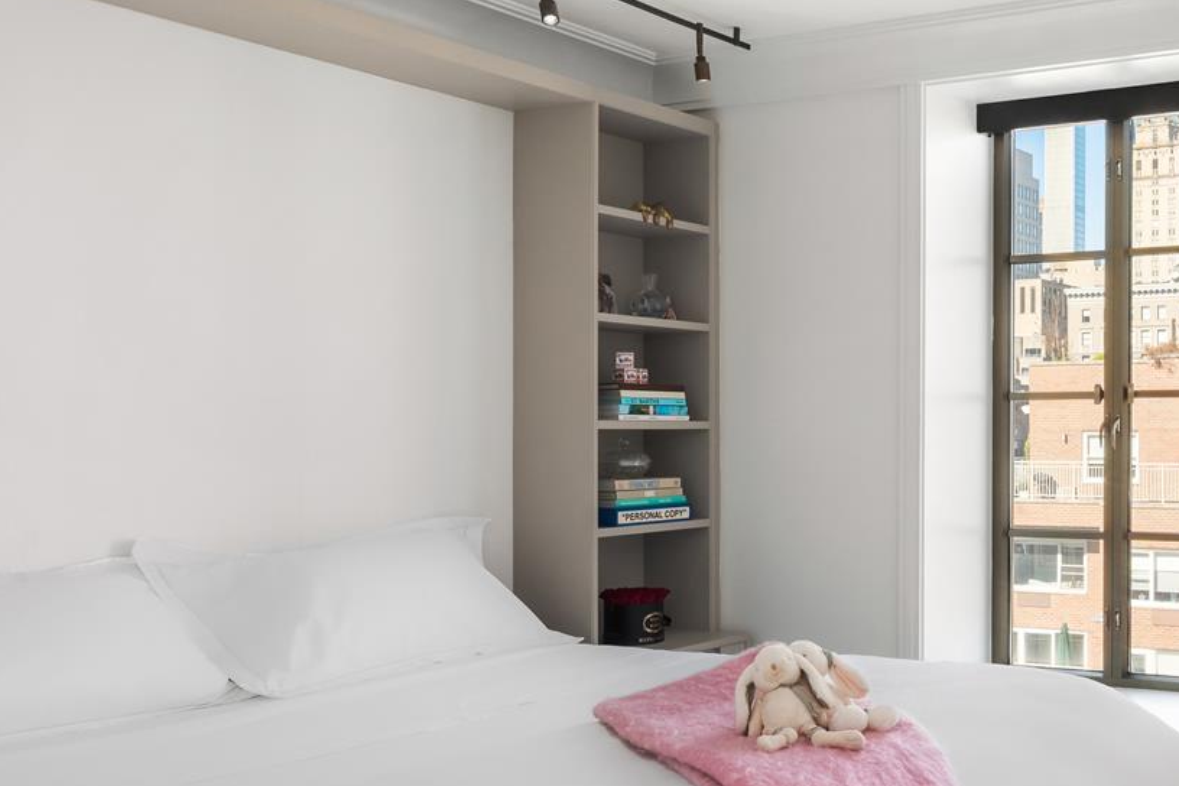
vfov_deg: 33.2
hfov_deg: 42.5
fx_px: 1310
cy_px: 496
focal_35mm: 40
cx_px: 1150
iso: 1000
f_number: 18
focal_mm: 17
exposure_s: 1/6
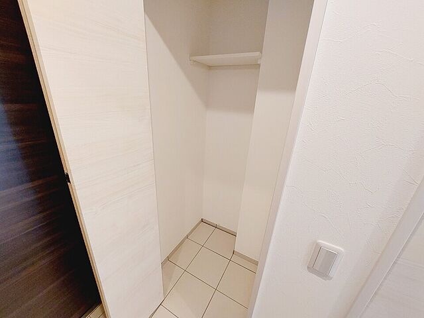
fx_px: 159
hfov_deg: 106.2
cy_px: 159
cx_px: 212
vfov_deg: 89.9
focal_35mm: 13
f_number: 2.2
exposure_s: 1/60
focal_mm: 1.74
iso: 320
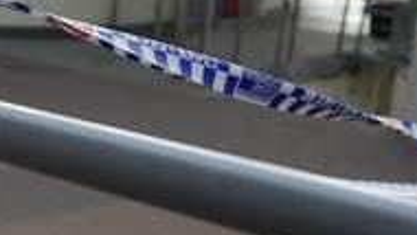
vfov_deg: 11.1
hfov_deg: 18.5
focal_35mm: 106
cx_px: -147
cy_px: 320
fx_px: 1172
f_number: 2.8
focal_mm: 24
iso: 125
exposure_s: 1/1000
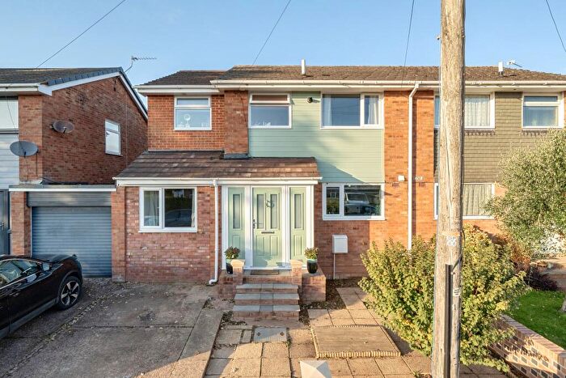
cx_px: 283
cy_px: 189
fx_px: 283
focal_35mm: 18
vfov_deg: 67.4
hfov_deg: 90.0
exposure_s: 1/400
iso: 400
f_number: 8
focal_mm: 12
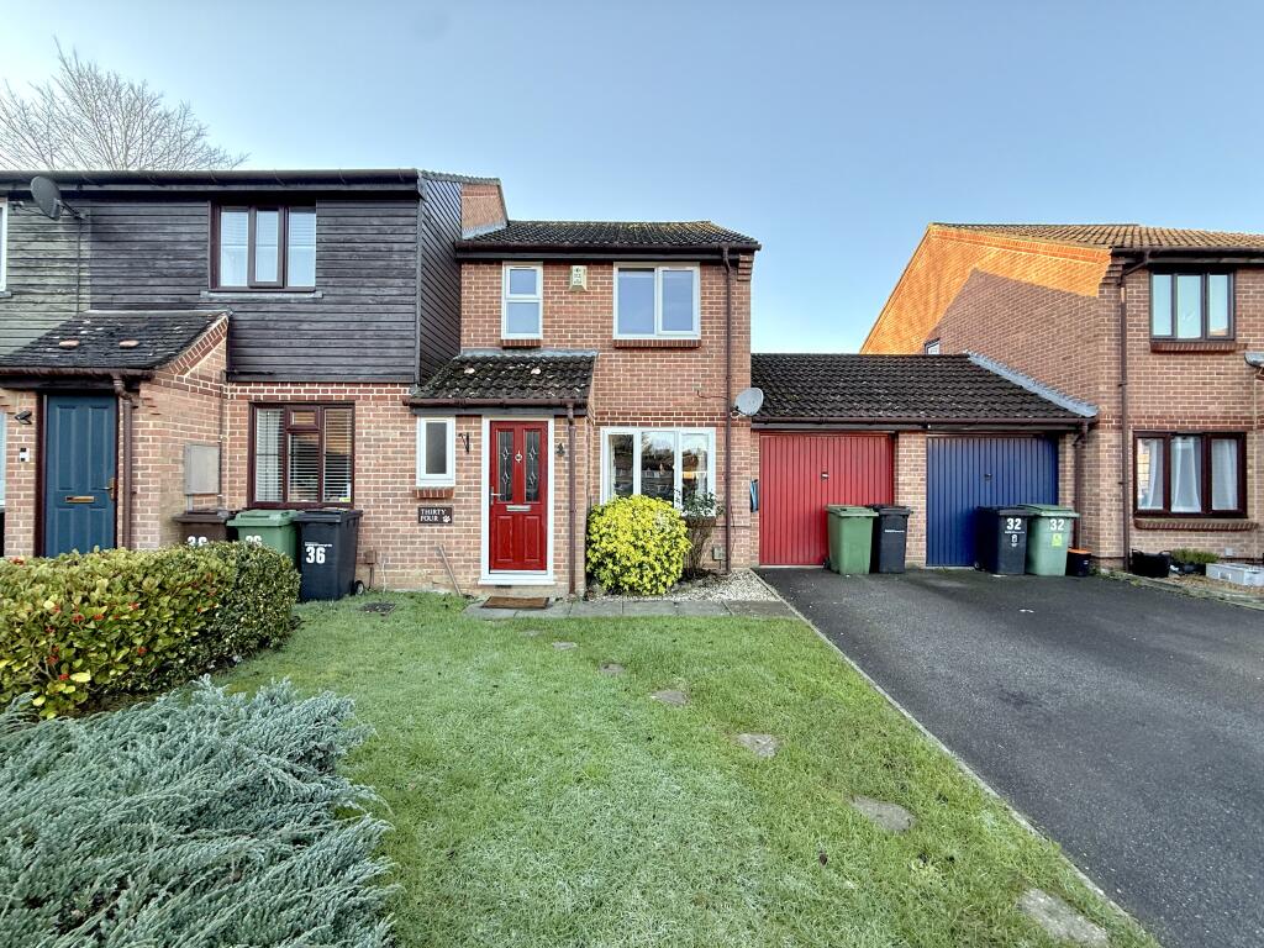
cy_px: 474
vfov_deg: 85.7
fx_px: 511
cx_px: 632
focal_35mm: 14
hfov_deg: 102.1
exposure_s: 1/171
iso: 50
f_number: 2.2
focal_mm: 2.22
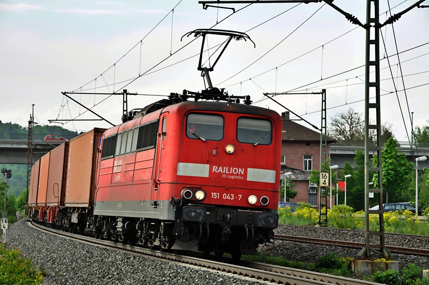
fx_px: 1964
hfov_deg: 12.5
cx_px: 214
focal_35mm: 165
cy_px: 142
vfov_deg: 8.3
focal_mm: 110
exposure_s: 1/200
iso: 400
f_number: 11
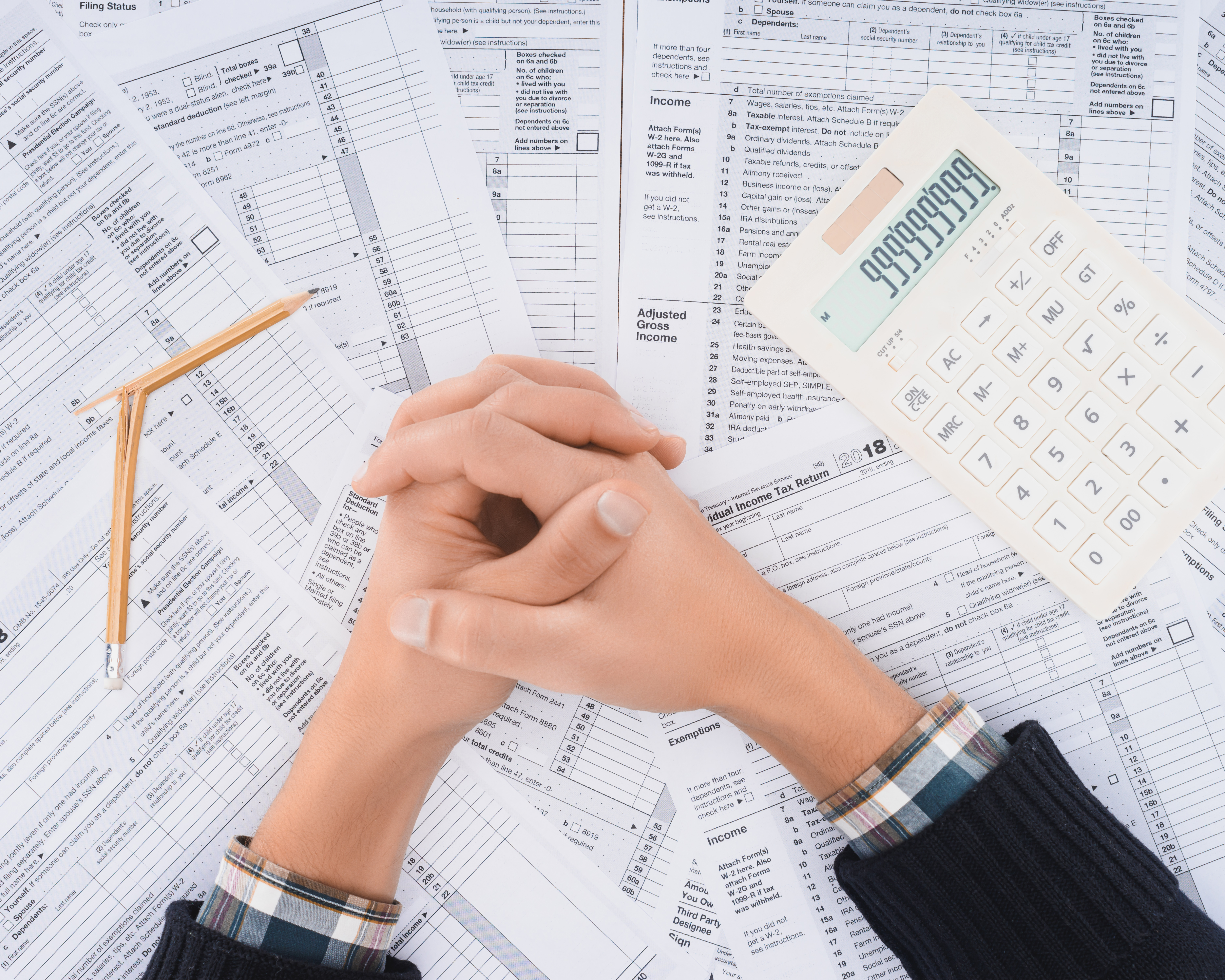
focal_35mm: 57
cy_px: 494
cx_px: 660
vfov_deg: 26.7
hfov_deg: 33.0
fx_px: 2067
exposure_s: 1/160
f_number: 9
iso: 160
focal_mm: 50
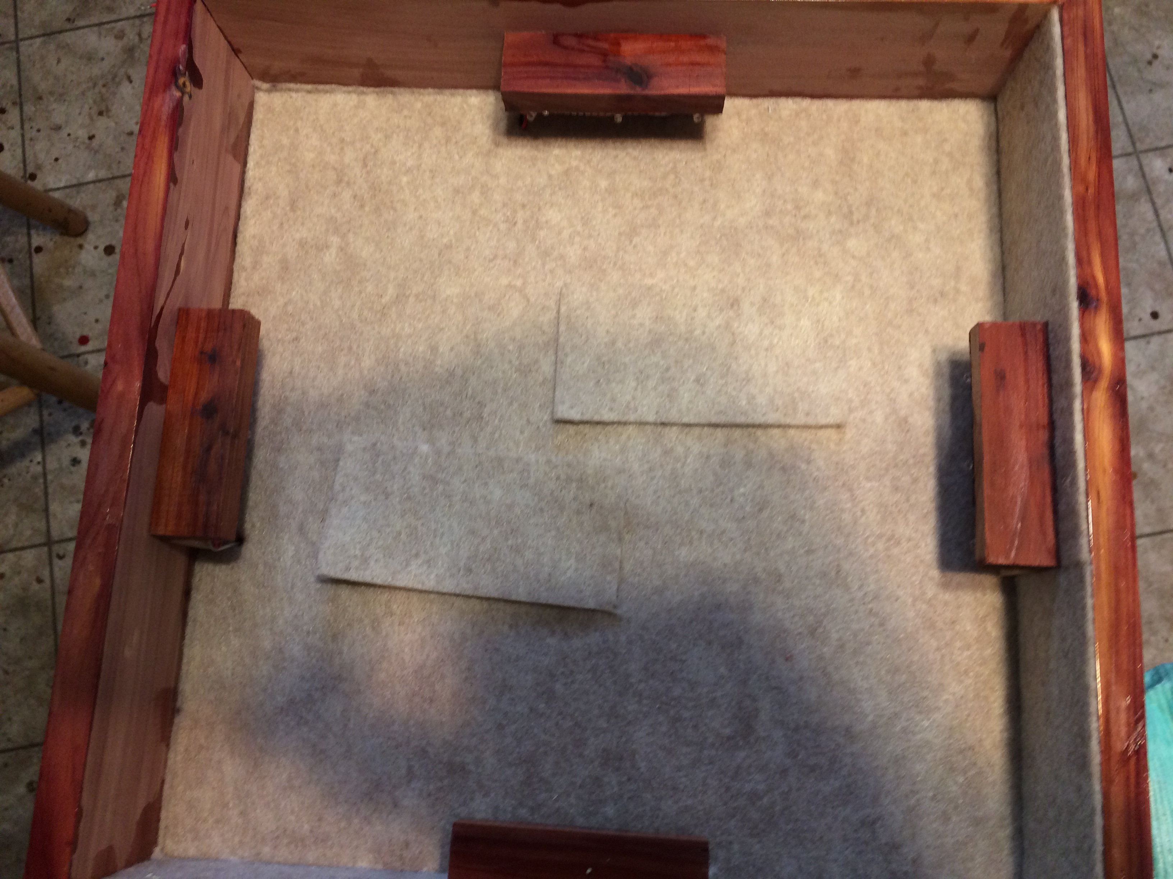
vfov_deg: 48.2
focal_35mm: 29
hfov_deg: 61.7
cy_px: 440
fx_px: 983
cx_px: 586
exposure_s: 1/30
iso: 125
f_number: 2.2
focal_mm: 4.15
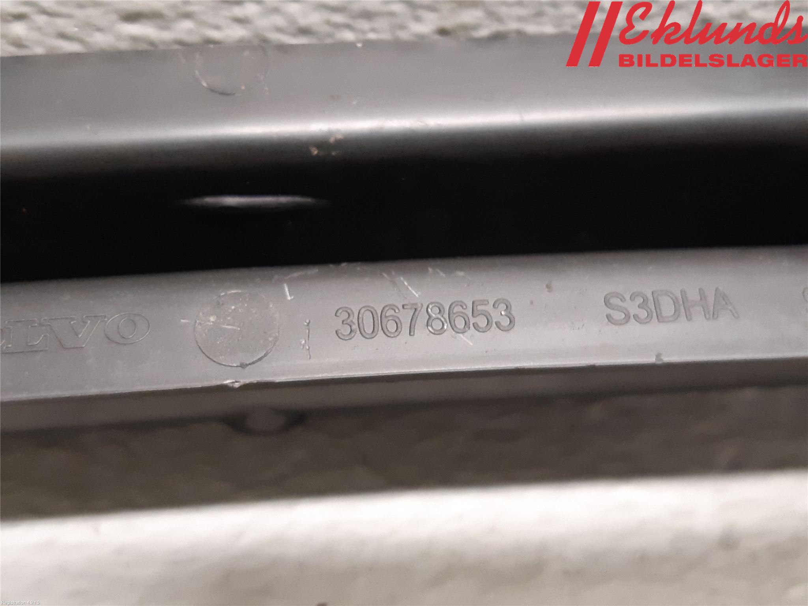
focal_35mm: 26
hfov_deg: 67.3
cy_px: 303
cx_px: 404
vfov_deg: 53.1
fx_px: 607
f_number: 1.7
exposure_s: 1/25
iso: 320
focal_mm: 3.93
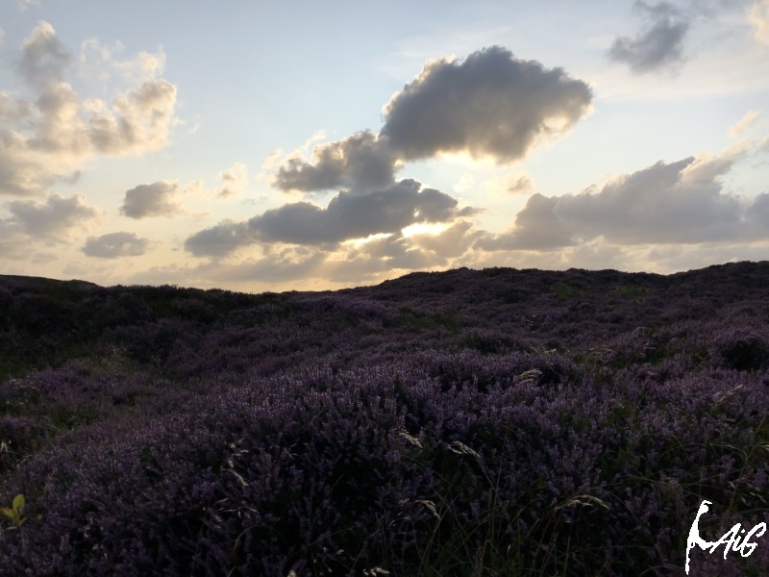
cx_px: 384
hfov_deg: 63.4
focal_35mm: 28
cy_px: 288
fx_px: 622
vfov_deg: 49.7
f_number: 1.8
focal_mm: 4
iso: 20
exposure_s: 1/3205
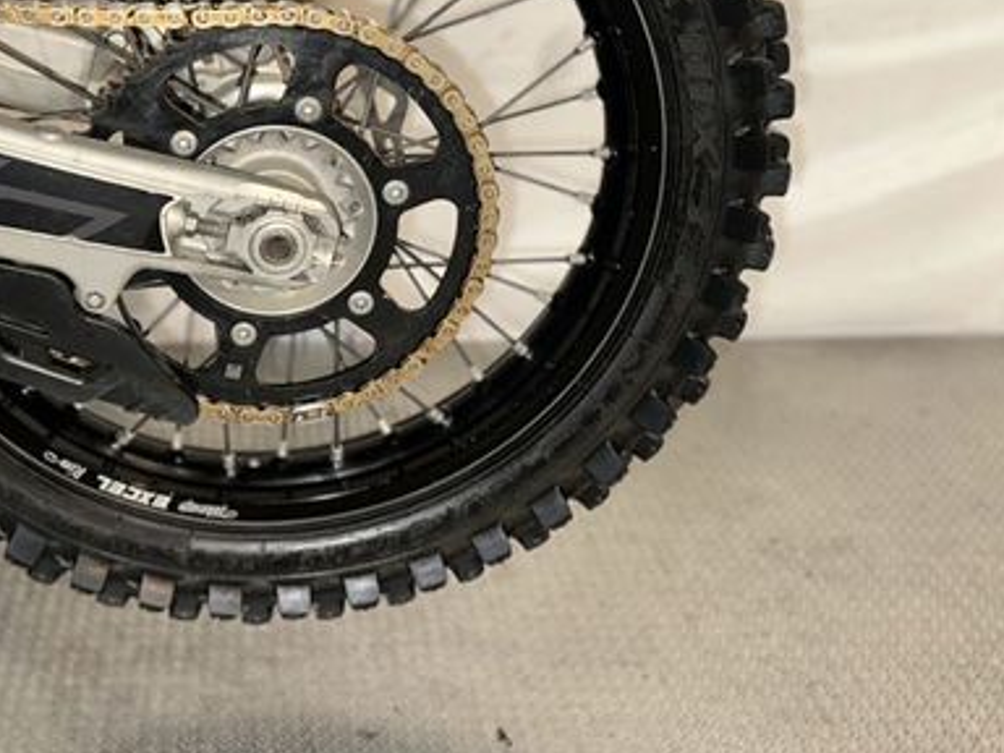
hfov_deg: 45.3
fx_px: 1160
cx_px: 261
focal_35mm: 40
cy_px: 131
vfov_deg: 34.6
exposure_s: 1/24
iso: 64
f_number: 1.78
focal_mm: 6.86
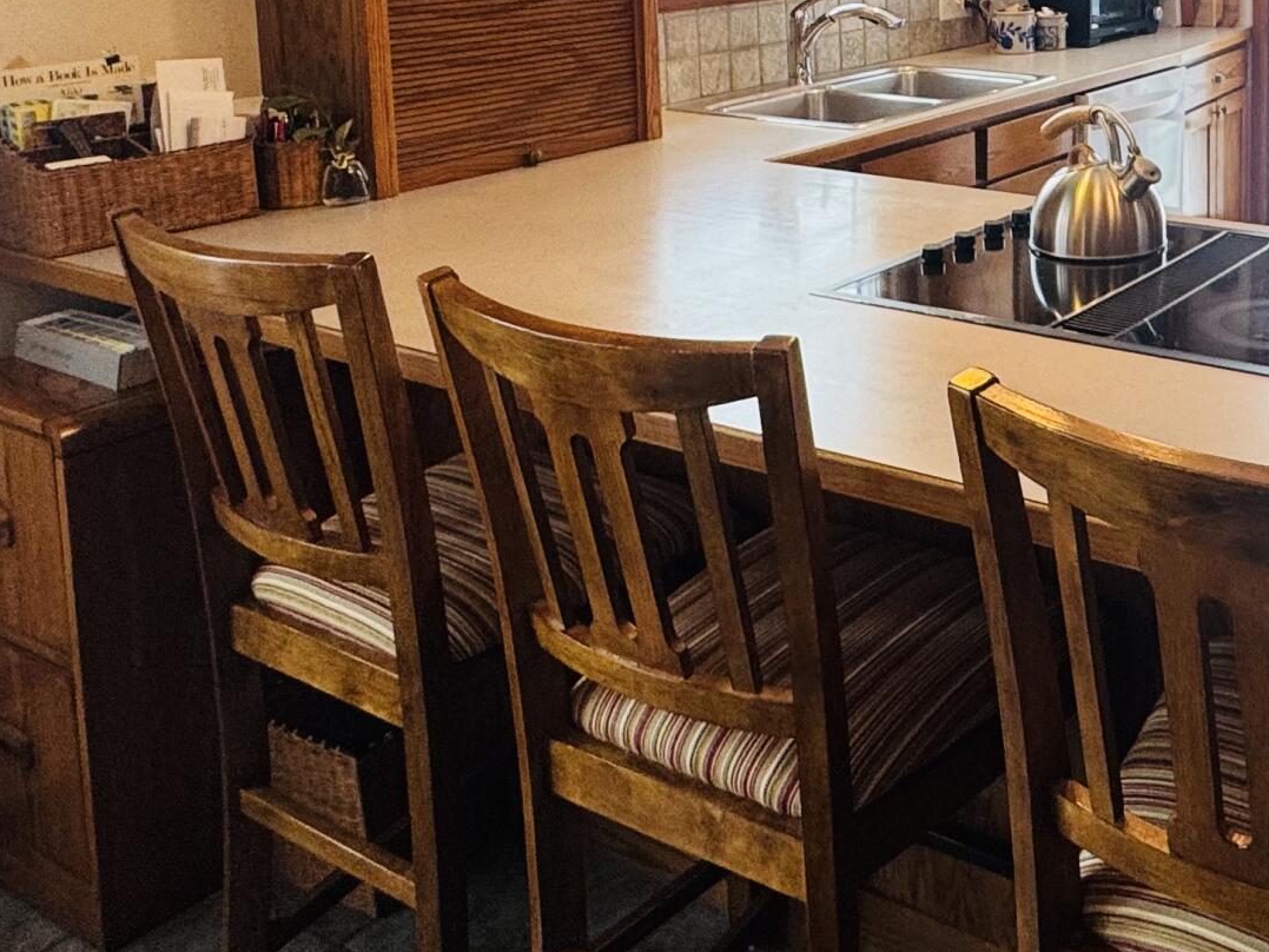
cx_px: 1141
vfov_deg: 34.1
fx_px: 1430
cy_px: 38
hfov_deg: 43.7
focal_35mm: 39
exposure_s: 1/120
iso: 100
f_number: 2.2
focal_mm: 2.22
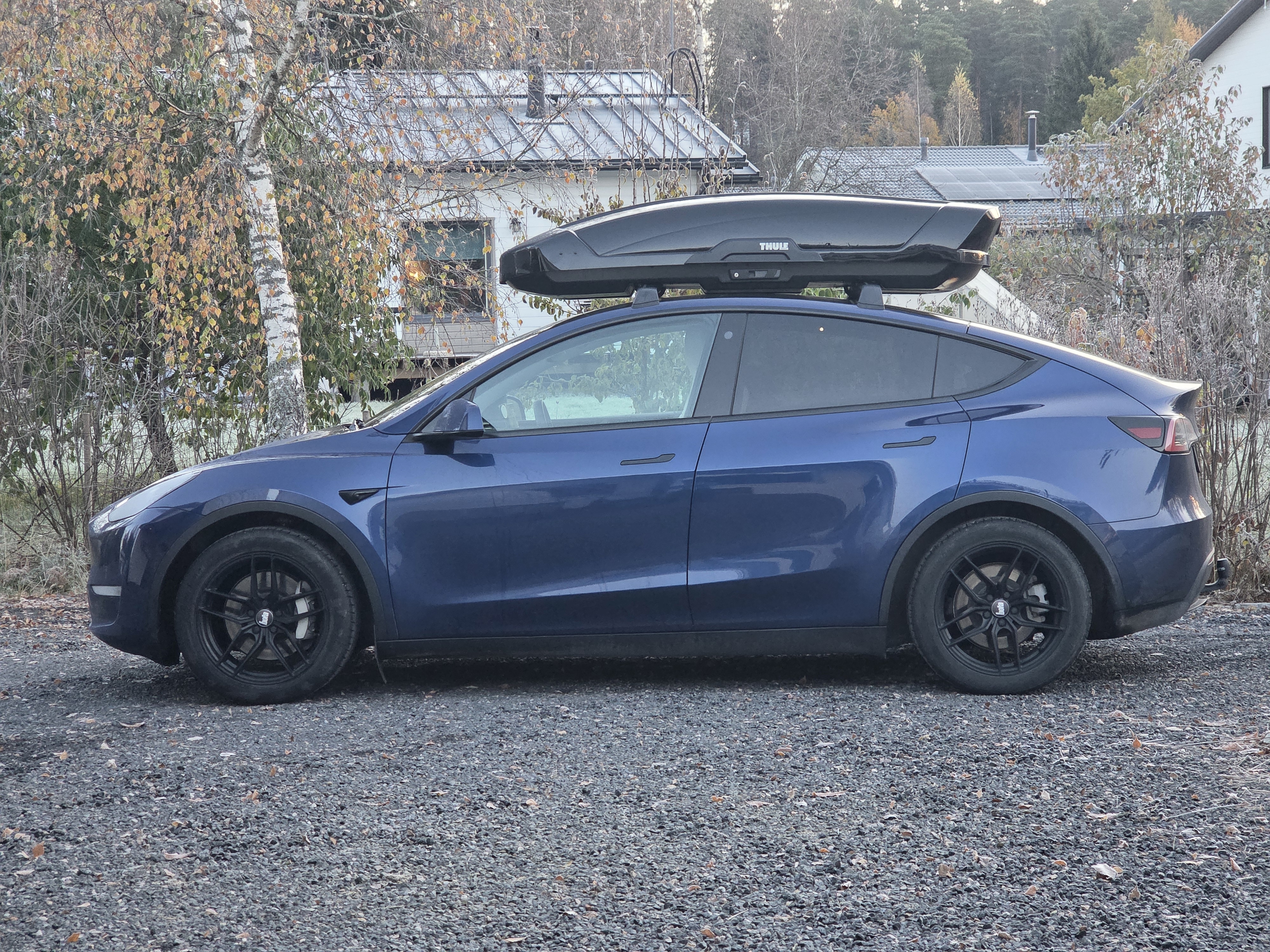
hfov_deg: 28.2
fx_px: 2531
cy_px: 476
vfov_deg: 21.3
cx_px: 635
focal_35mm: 69
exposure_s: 1/100
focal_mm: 7
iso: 500
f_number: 2.4
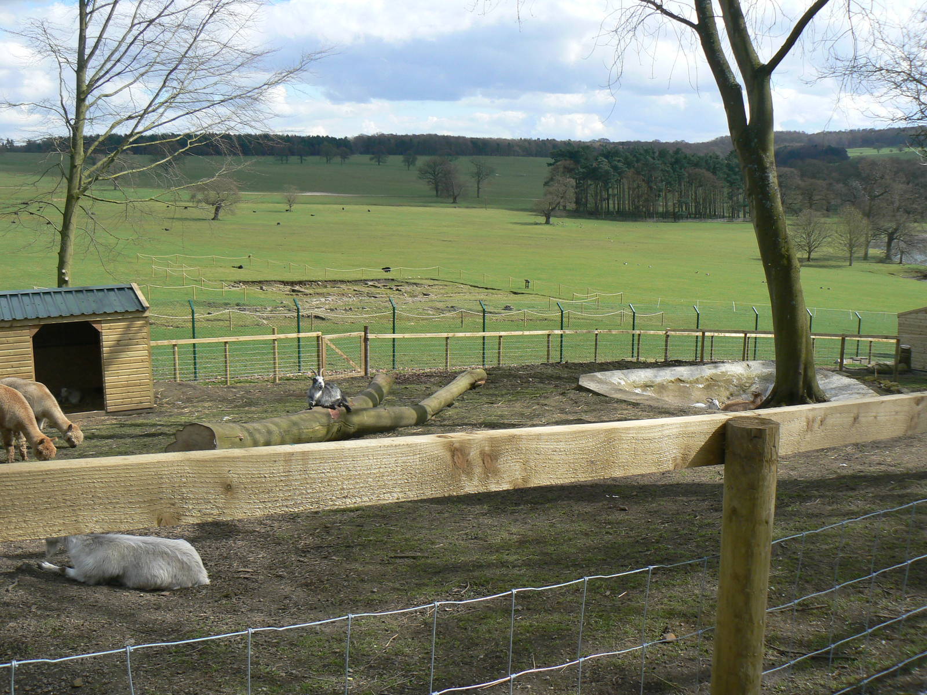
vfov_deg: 39.7
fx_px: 964
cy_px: 348
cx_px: 464
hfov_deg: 51.4
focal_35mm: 36
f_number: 5.6
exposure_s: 1/320
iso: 80
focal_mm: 6
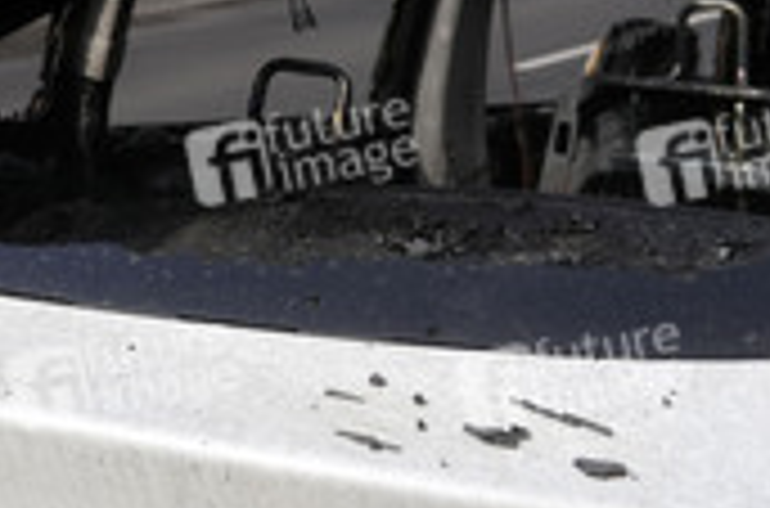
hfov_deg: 17.1
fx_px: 2538
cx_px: 182
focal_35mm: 119
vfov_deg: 11.4
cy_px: 40
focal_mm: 30
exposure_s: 1/1600
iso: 640
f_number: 7.1
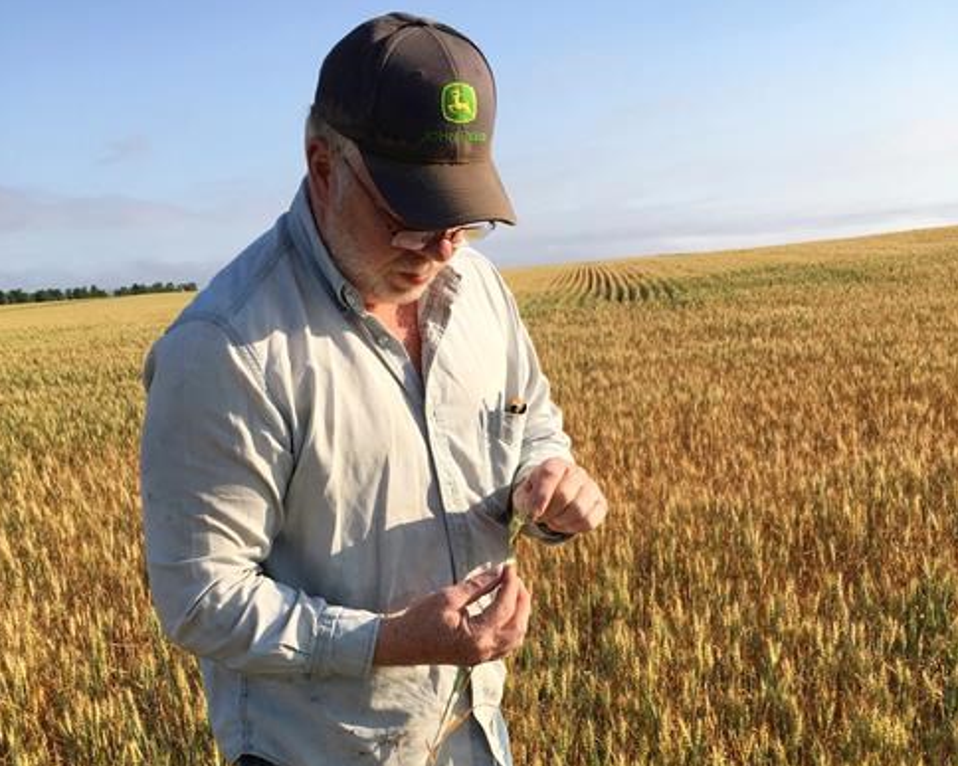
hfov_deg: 47.9
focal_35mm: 38
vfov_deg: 38.2
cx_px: 477
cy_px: 572
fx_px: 1077
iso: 25
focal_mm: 4.15
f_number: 2.2
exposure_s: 1/1479
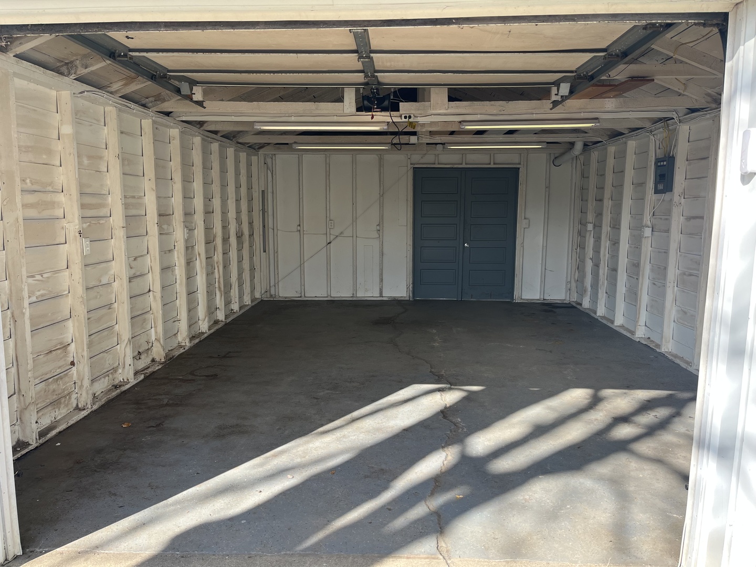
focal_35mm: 26
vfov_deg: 53.1
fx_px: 568
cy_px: 284
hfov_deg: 67.3
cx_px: 378
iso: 50
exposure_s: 1/583
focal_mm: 5.1
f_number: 1.6
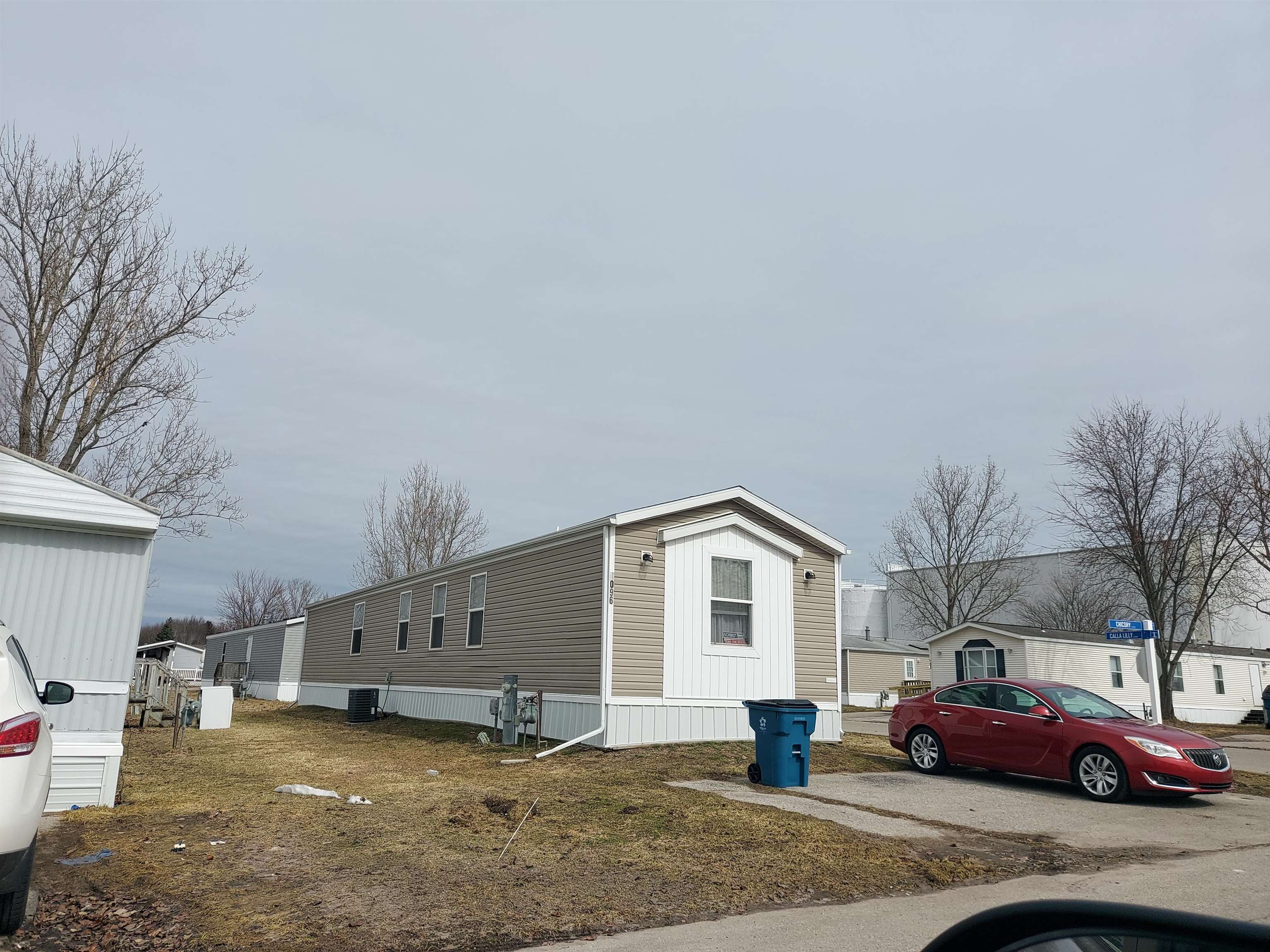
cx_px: 635
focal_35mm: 25
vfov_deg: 54.9
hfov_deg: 69.4
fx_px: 917
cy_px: 476
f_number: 2
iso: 50
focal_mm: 4.6
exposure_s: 1/2869
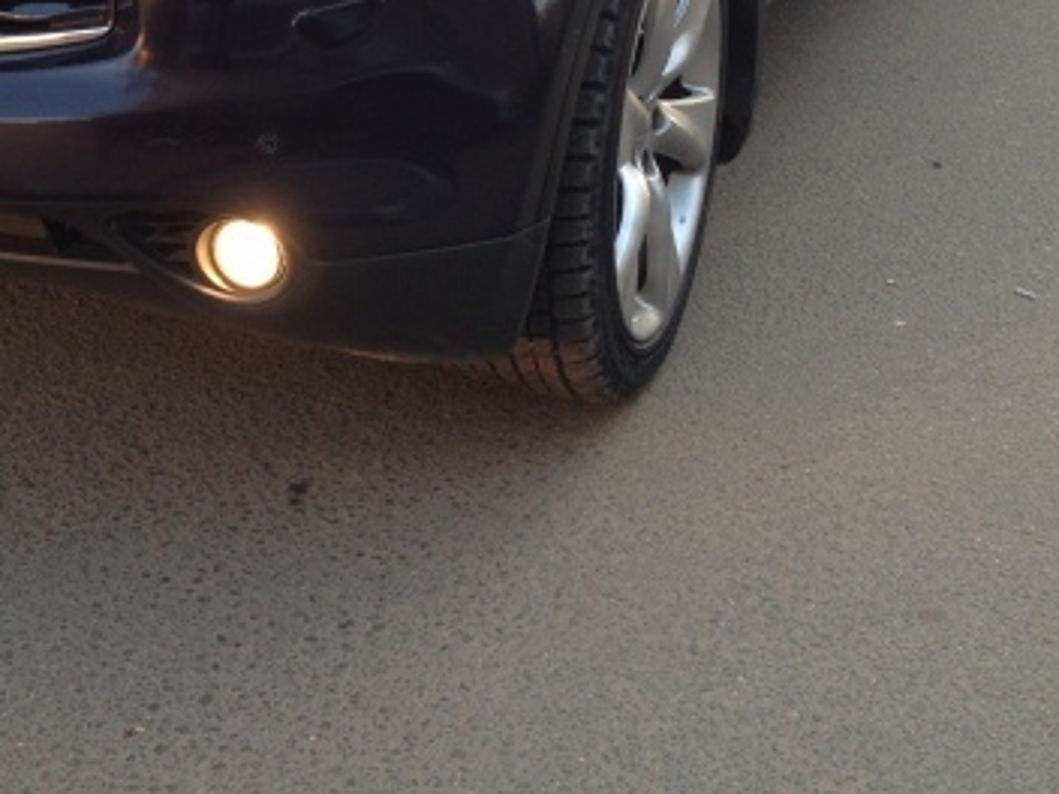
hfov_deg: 25.6
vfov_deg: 18.9
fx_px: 2294
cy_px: -81
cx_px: 238
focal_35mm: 75
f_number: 2.4
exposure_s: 1/60
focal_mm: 4.12
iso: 50
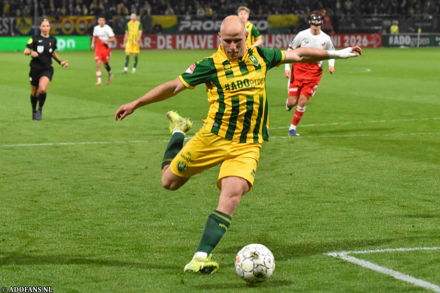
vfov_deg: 13.0
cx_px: 220
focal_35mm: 105
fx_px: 1283
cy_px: 146
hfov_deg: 19.5
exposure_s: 1/500
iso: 4000
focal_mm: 70
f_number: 2.8
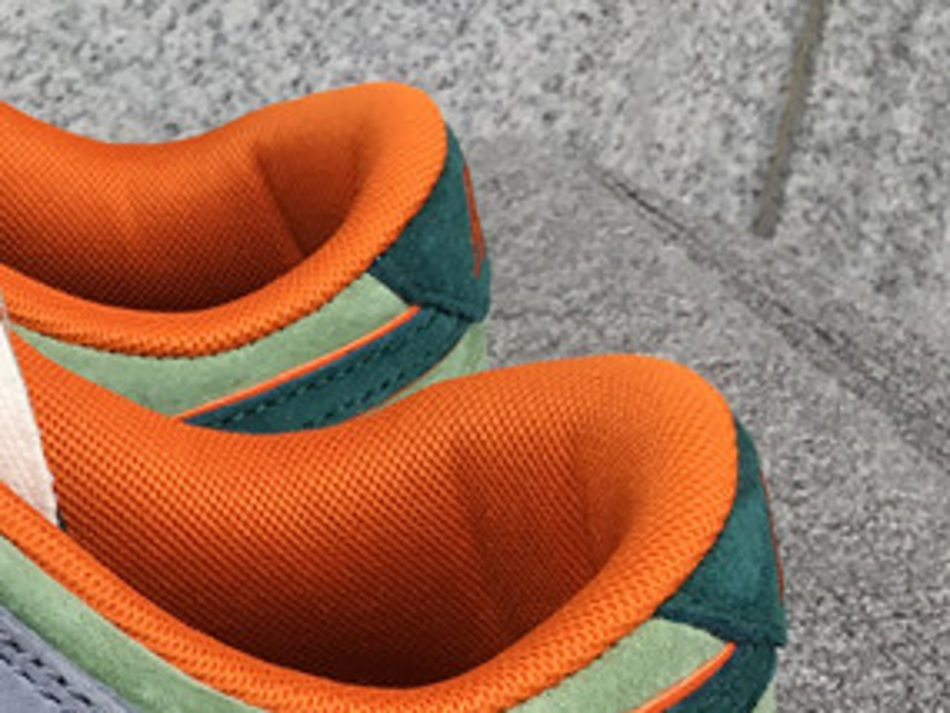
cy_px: 791
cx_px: -483
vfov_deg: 14.7
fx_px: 2691
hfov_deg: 17.9
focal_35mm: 98
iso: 25
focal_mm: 3.3
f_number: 2.4
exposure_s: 1/129
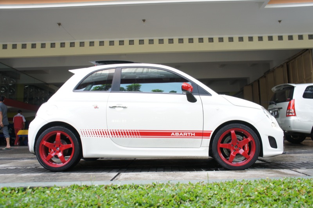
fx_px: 273
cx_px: 156
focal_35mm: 32
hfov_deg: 59.6
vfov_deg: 41.6
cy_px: 104
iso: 200
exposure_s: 1/80
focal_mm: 21
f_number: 5.6
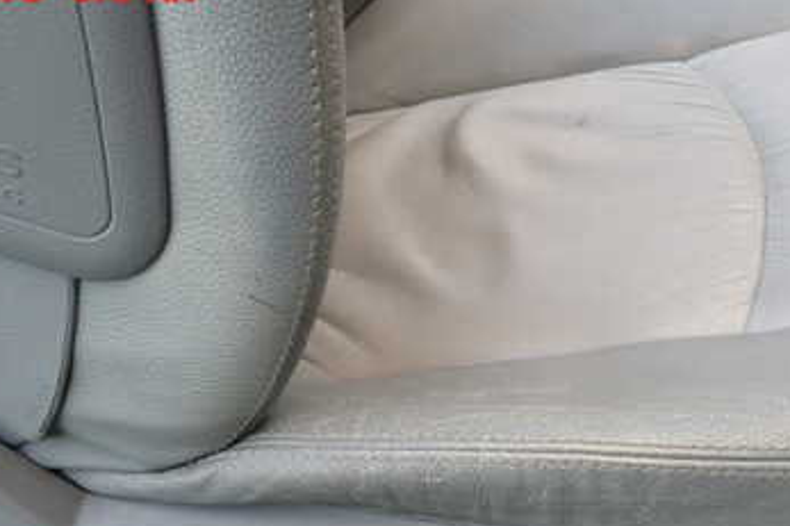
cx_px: 464
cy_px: 471
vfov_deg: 28.7
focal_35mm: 45
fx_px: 987
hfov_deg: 43.5
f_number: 2
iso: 125
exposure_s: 1/60
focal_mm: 4.5
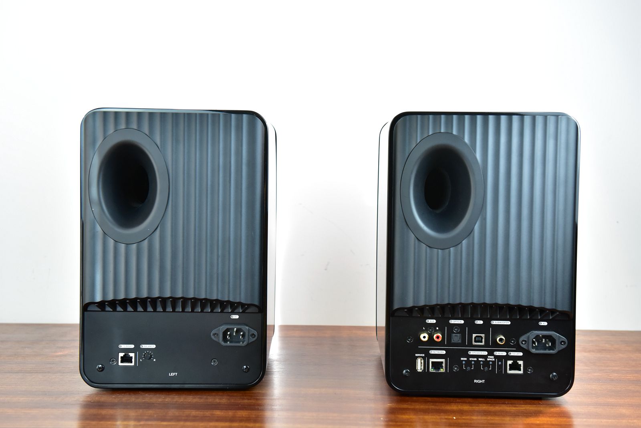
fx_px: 980
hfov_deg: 36.2
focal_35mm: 55
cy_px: 214
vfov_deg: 24.6
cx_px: 320
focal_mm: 55
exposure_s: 1/60
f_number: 6.3
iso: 2500
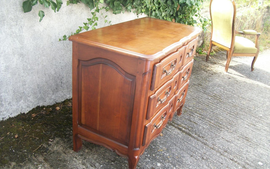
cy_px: 98
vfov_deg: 37.2
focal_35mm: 34
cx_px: 135
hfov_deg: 56.7
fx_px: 250
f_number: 2.9
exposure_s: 1/100
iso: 80
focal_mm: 5.7
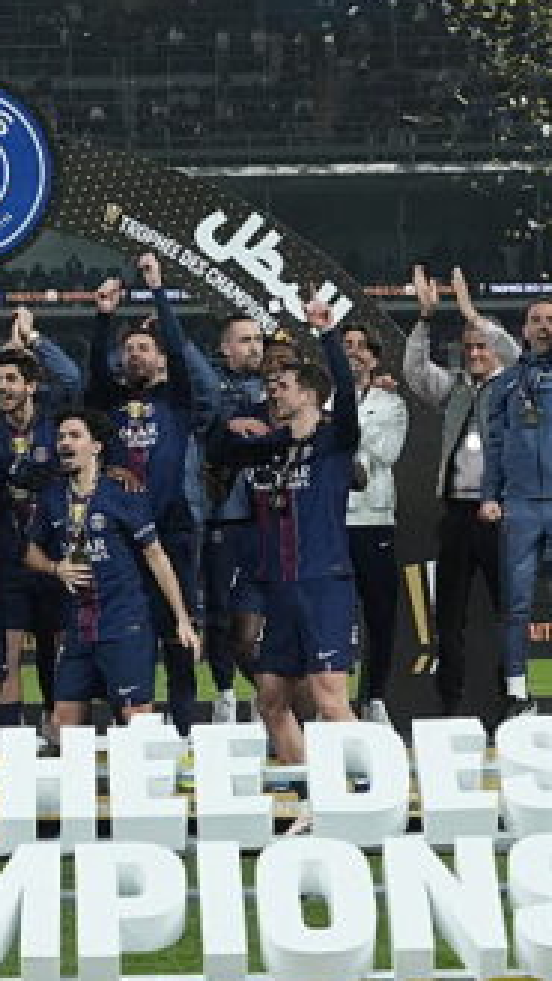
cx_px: -36
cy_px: 414
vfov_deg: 14.4
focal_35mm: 149
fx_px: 3878
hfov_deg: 8.1
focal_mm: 61
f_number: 6.3
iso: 4000
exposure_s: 1/1250
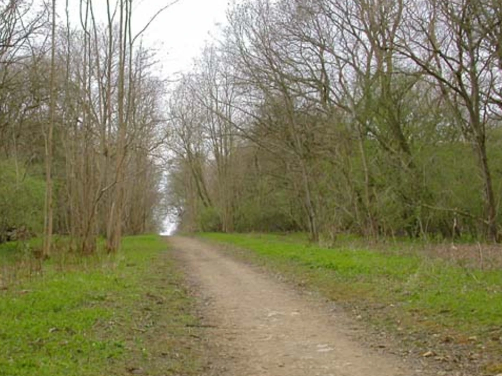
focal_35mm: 51
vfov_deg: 28.5
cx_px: 184
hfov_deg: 37.2
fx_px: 740
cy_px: 207
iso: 100
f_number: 5.3
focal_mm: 7.85
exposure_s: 1/142
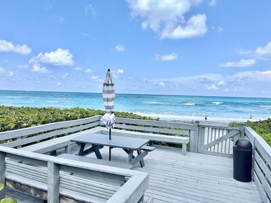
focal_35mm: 24
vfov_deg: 56.8
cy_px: 102
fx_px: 188
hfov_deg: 71.6
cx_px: 136
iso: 80
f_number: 1.78
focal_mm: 6.86
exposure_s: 1/5263
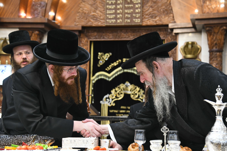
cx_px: 114
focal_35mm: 85
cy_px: 76
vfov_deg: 16.1
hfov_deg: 23.9
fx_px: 536
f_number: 5.6
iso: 3200
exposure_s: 1/100
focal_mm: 85
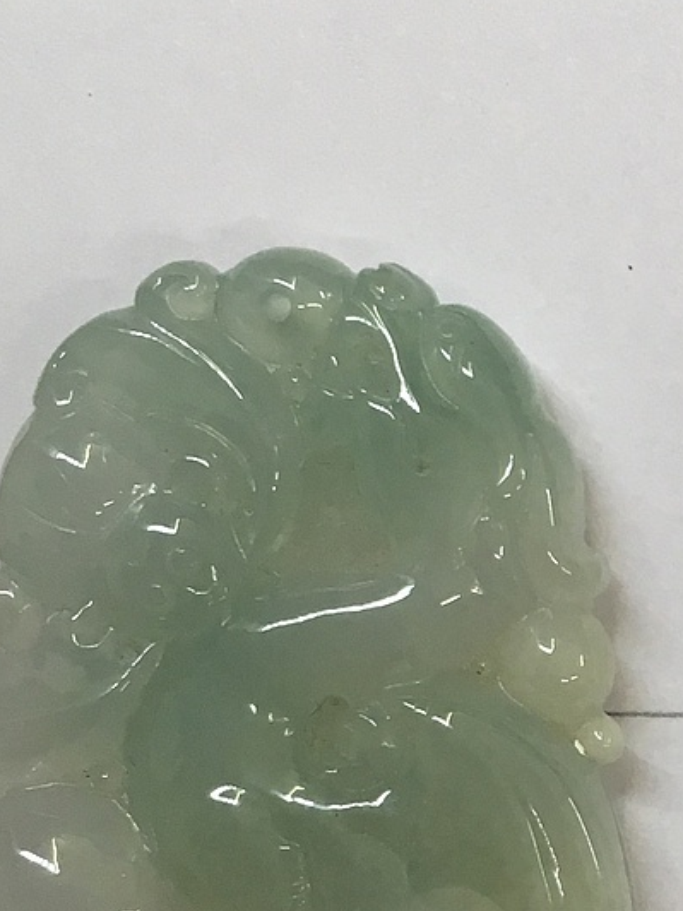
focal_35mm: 93
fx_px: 2447
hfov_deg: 15.0
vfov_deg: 20.7
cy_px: 787
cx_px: 953
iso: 80
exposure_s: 1/33
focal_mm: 4.15
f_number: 2.2
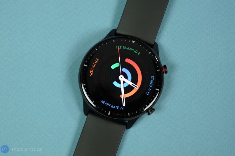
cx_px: 117
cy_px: 77
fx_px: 463
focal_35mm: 71
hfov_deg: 28.5
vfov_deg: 19.2
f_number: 4
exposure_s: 1/50
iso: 160
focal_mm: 70
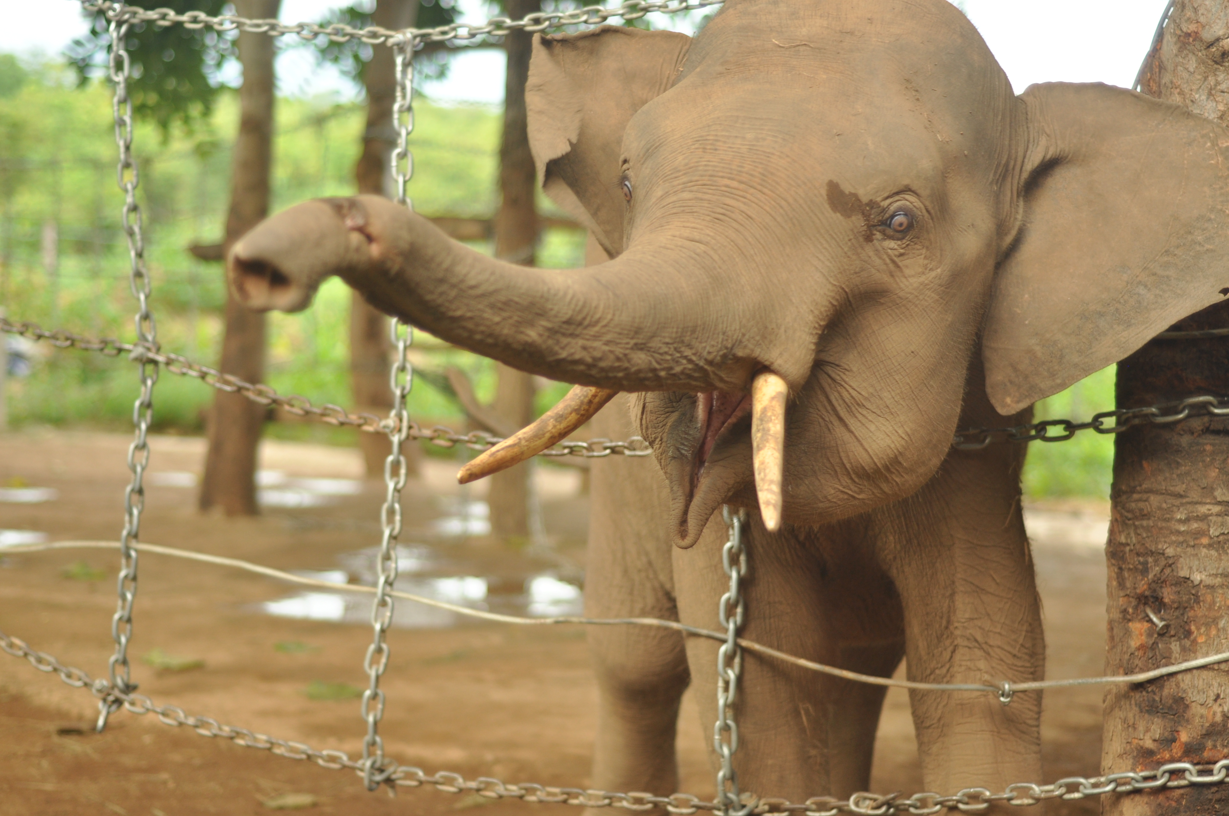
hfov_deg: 27.0
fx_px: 2557
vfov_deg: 18.1
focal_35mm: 75
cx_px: 614
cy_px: 408
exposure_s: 1/200
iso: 320
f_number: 2
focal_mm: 50
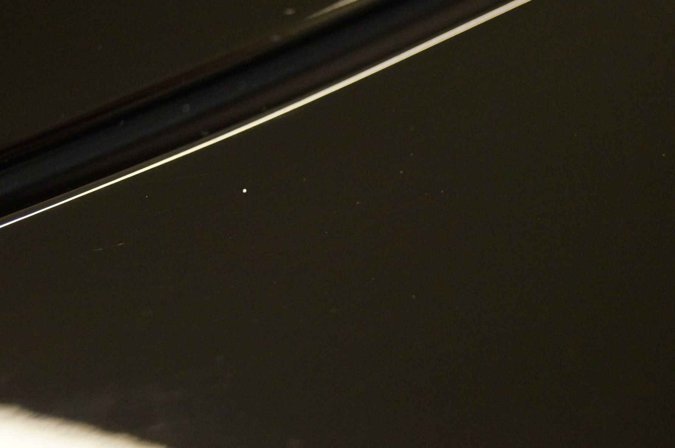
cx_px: 338
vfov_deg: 16.5
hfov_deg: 24.7
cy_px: 224
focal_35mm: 82
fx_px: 1545
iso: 3200
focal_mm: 55
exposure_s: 1/100
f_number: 5.6
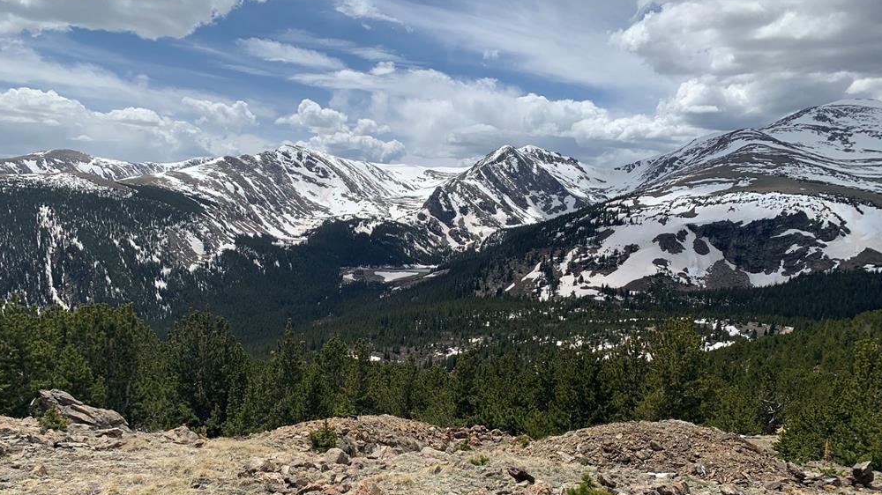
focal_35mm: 29
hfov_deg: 66.1
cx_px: 433
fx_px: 678
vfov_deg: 40.0
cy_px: 288
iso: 25
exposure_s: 1/4464
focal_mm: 4.25
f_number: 1.8
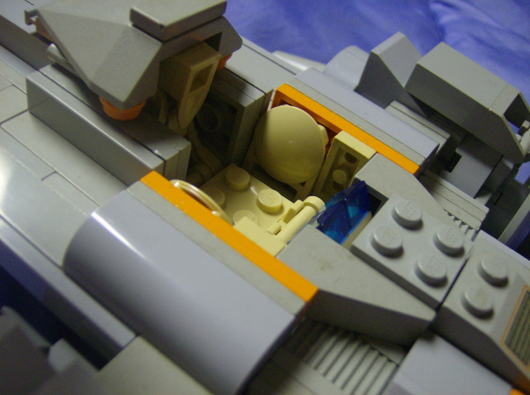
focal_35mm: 36
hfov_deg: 51.5
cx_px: 265
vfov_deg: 39.5
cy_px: 198
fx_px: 550
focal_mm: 6
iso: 200
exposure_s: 1/17.6
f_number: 2.8
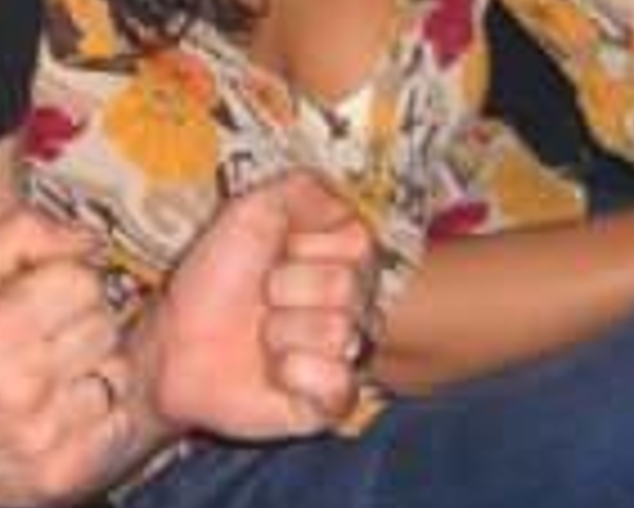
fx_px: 3586
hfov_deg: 10.1
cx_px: 126
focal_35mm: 191
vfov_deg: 8.0
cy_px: -157
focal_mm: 9.5
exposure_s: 1/60
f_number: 3.1
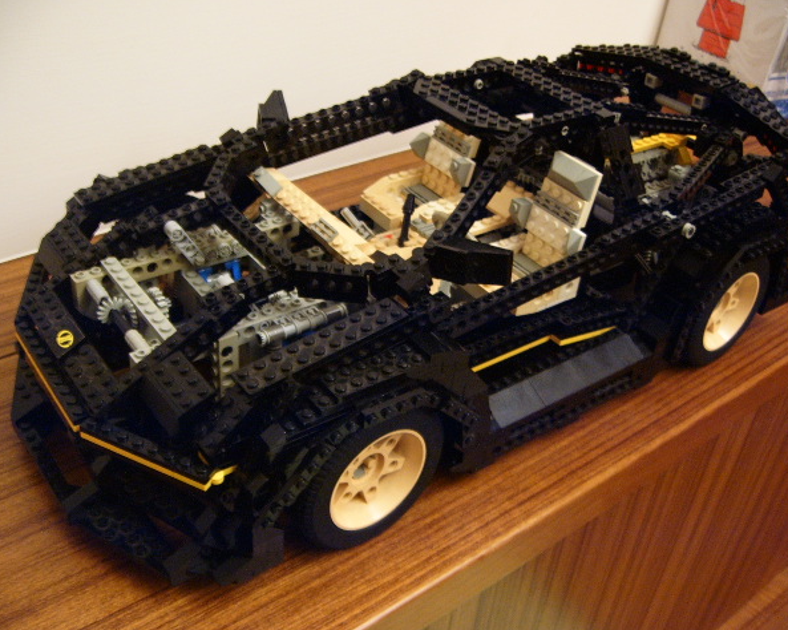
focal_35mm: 39
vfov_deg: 38.2
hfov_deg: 46.9
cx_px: 401
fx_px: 909
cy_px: 314
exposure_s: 1/6
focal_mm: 6.2
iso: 141
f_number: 2.9
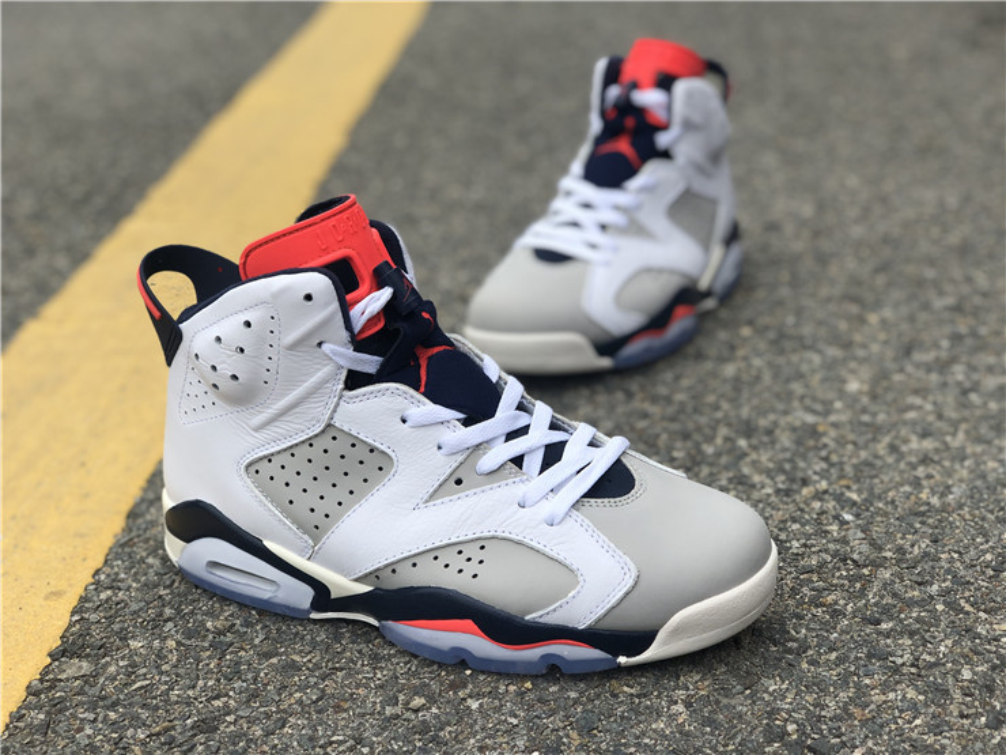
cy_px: 378
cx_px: 503
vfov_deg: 28.0
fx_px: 1511
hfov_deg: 36.8
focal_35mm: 52
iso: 16
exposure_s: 1/375
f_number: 2.4
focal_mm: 6
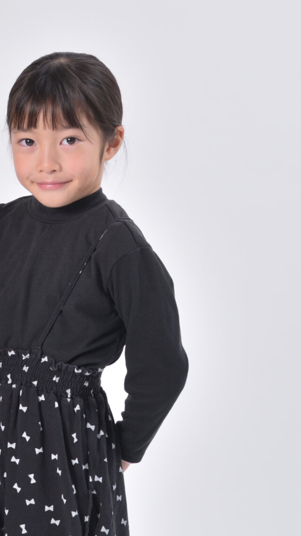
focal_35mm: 148
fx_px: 2101
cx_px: -25
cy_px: 408
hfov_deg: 8.1
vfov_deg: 14.5
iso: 200
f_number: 8
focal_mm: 62
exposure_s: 1/160
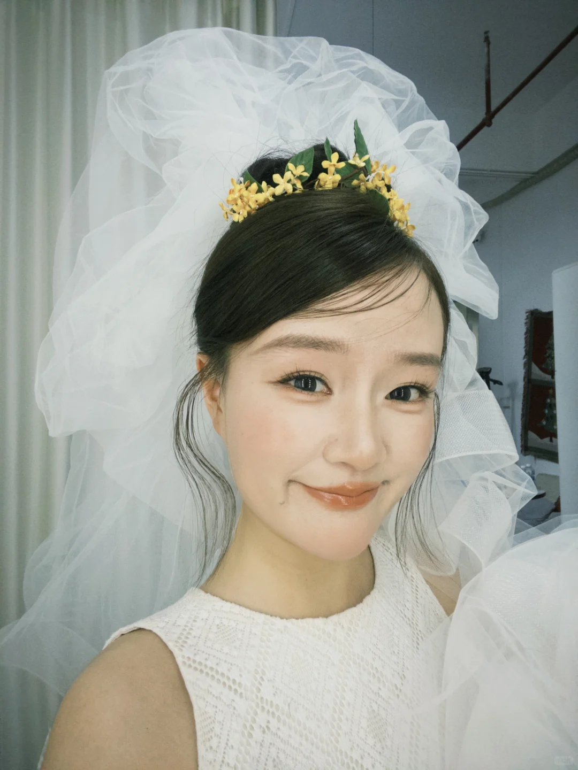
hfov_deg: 58.9
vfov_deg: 73.9
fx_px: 512
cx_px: 289
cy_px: 385
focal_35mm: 23
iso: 64
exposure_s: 1/121
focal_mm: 2.71
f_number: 2.2
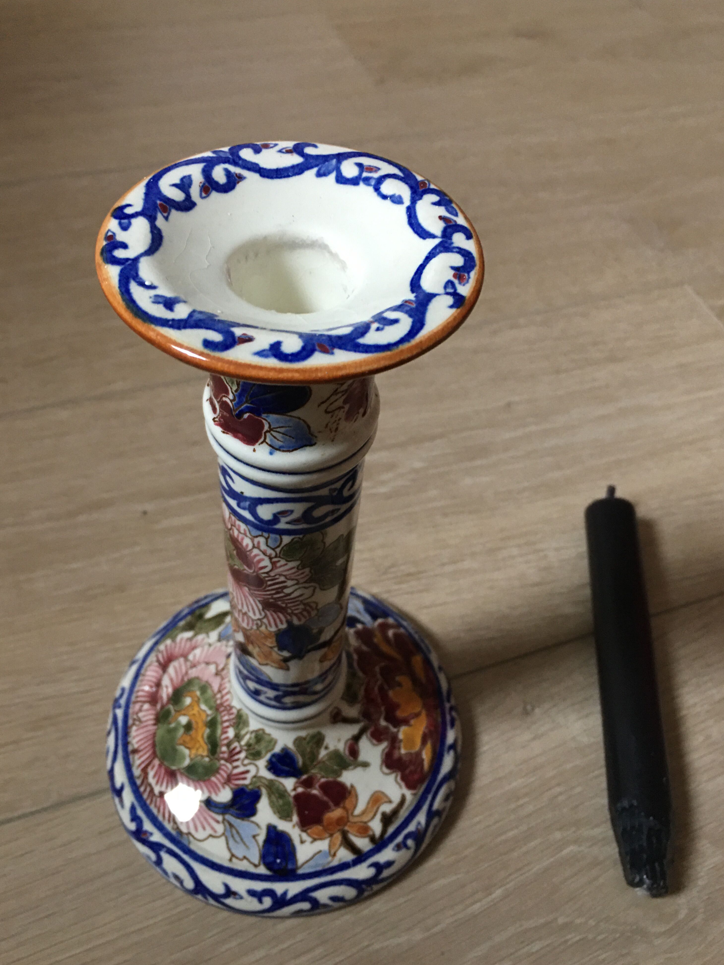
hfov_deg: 46.8
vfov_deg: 60.0
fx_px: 837
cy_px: 498
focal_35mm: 30
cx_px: 367
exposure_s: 1/10
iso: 100
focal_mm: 4.15
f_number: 2.2
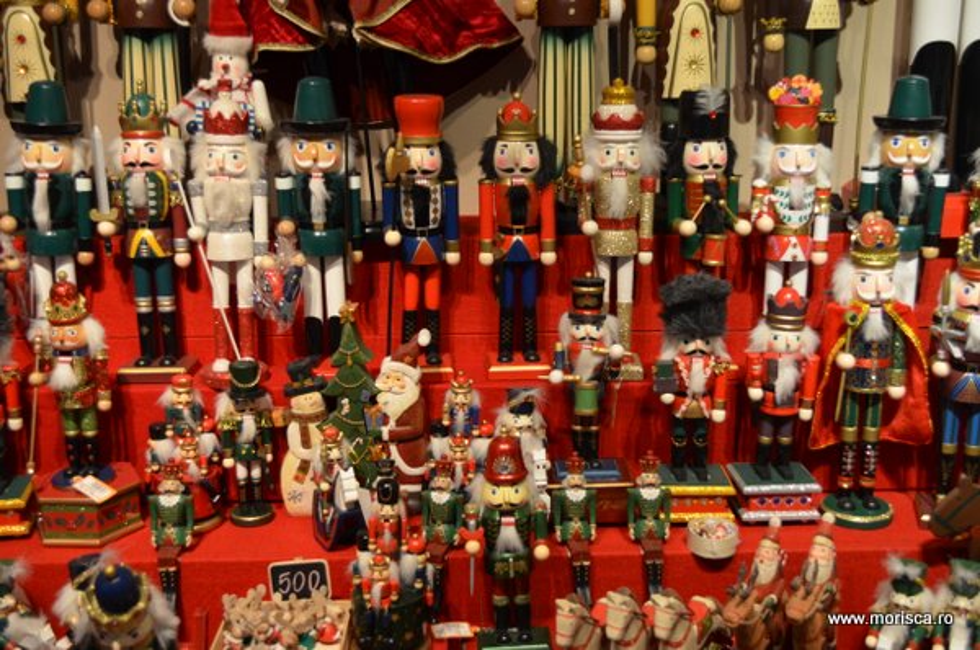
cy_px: 325
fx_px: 1141
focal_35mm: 42
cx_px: 490
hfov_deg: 46.5
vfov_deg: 31.8
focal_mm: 28
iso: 900
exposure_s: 1/30
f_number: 4.5
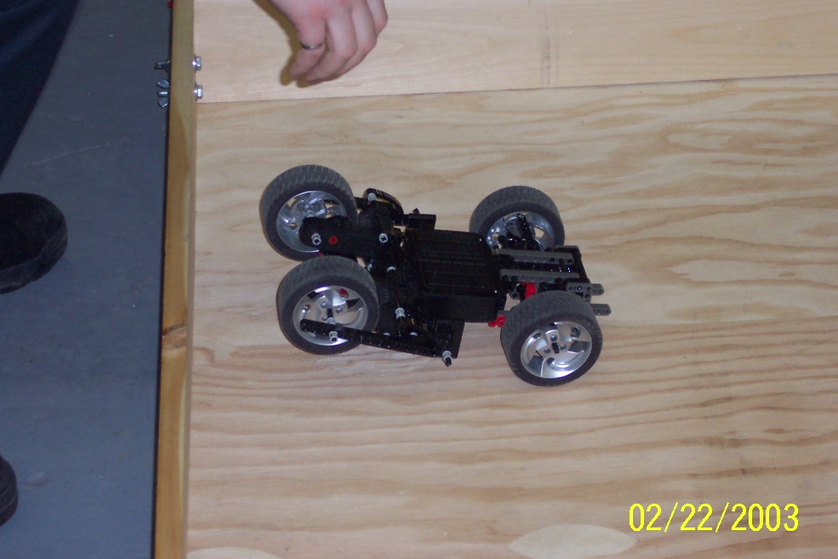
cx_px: 435
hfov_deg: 16.4
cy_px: 264
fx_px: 2910
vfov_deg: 11.0
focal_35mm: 125
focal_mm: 24
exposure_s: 1/90
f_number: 4.8
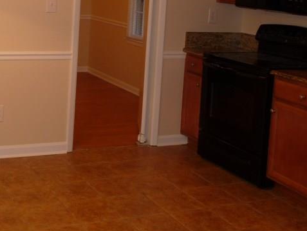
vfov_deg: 24.2
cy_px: 5
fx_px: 515
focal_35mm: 58
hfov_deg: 32.1
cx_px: 50
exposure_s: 1/30
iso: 100
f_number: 2.8
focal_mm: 4.8
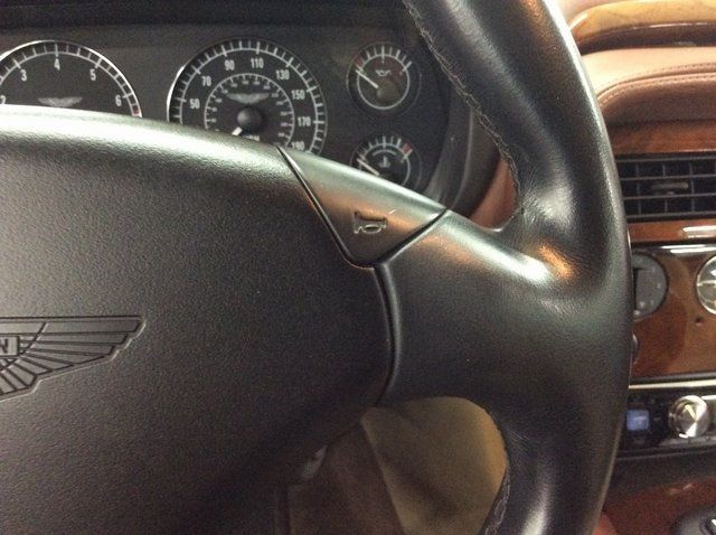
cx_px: 358
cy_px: 268
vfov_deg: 44.1
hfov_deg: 56.9
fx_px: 661
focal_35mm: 32
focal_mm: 3.3
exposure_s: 1/15
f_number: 2.4
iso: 400
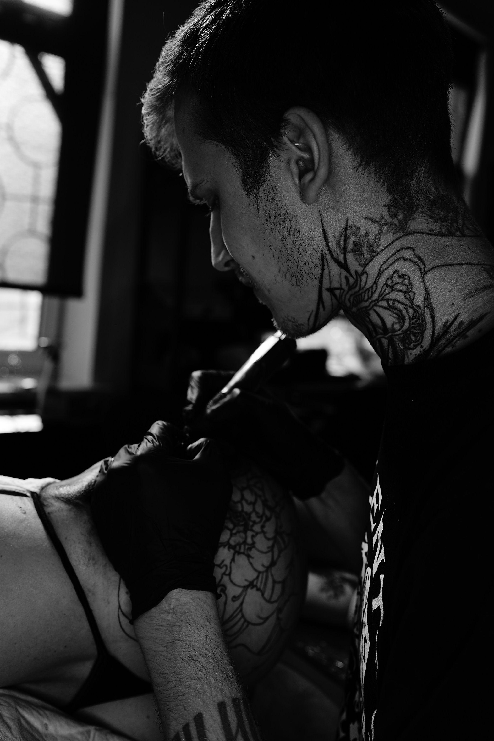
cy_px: 370
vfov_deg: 54.4
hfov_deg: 37.9
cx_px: 247
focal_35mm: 35
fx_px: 720
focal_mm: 35
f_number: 4
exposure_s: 1/250
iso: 100
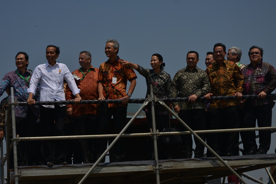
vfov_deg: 14.7
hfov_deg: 21.9
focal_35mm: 93
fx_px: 713
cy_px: 92
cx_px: 138
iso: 200
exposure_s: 1/250
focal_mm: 92
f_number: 22
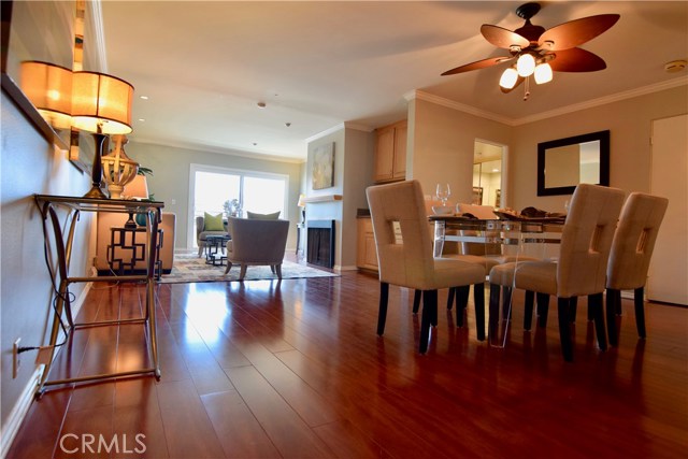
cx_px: 344
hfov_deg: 85.4
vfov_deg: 63.2
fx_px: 373
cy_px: 230
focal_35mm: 20
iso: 640
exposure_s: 1/60
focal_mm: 13
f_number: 4
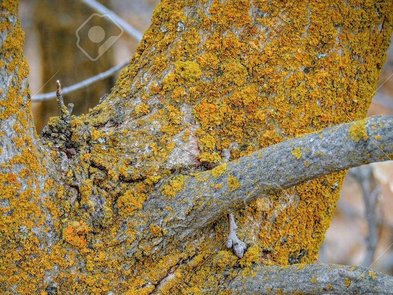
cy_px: 211
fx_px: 3178
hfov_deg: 7.1
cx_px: 180
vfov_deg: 5.3
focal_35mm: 280
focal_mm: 33
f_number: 4.6
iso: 280
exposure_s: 1/125
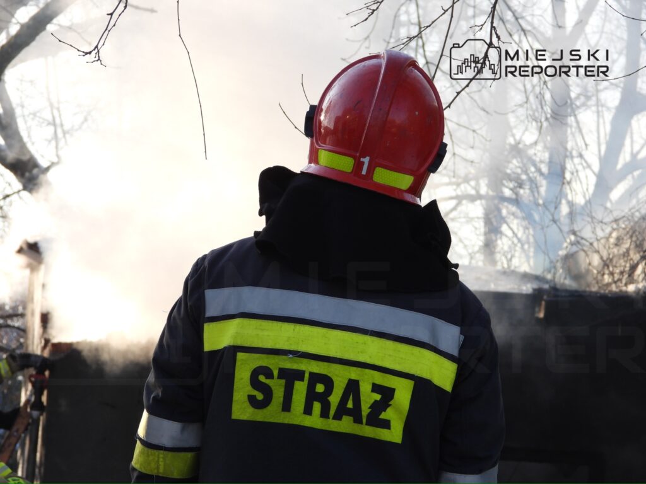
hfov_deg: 9.2
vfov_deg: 6.9
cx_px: 323
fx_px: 4012
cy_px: 242
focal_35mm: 215
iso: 100
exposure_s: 1/200
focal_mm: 38.6
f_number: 4.5
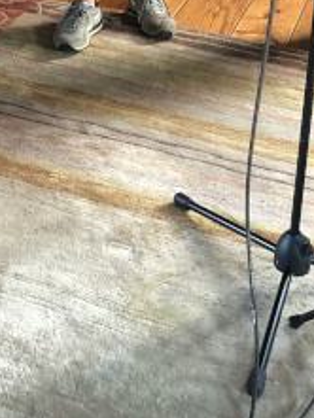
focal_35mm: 82
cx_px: 59
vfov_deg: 20.7
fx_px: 991
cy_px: -187
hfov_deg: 17.8
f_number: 1.8
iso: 100
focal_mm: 3.99
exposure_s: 1/9
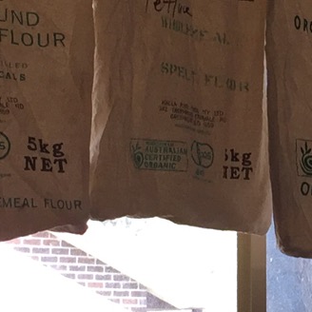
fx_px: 1632
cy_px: 152
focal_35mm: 160
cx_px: 373
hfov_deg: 10.7
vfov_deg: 10.9
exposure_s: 1/120
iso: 50
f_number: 2.2
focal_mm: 4.15
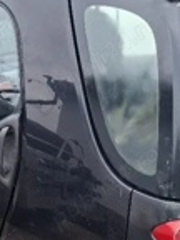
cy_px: 203
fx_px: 444
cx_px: -15
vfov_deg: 29.3
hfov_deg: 21.8
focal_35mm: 64
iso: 50
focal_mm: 5.54
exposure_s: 1/345
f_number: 1.8
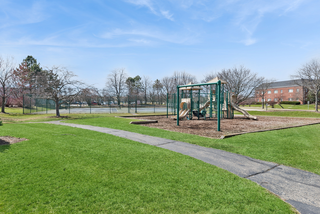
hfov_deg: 73.7
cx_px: 160
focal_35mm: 24
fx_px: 213
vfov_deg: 53.2
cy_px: 107
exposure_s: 1/400
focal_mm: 24
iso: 320
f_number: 9
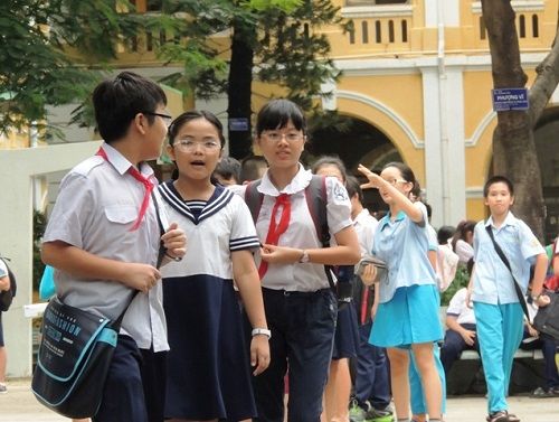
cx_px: 280
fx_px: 3640
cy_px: 211
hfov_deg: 8.8
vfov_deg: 6.6
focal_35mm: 225
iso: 500
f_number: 4.6
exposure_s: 1/250
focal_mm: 40.1
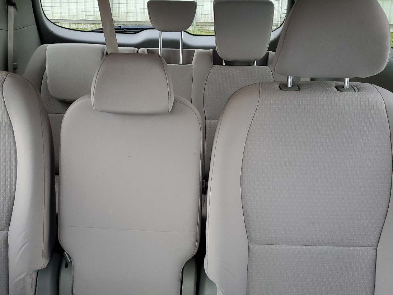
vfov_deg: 37.7
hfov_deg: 48.8
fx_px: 431
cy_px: 144
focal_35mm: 38
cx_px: 162
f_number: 1.5
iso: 94
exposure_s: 1/120
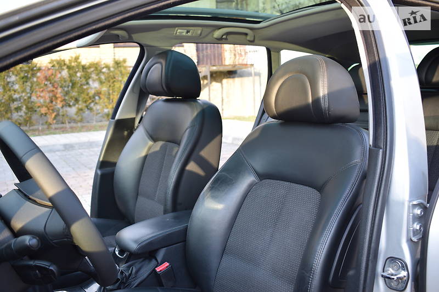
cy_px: 146
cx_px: 220
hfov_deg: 55.1
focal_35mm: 34
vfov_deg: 38.3
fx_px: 421
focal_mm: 23
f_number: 5
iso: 400
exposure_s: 1/100
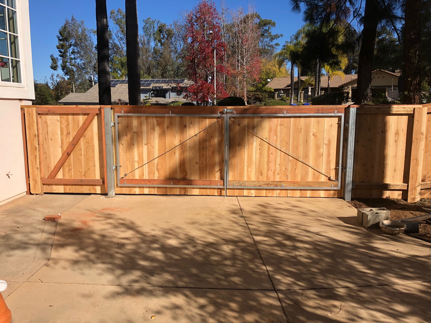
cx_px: 216
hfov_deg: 63.4
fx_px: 349
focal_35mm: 28
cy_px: 162
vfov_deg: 49.7
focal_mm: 3.99
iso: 20
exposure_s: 1/2183
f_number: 1.8
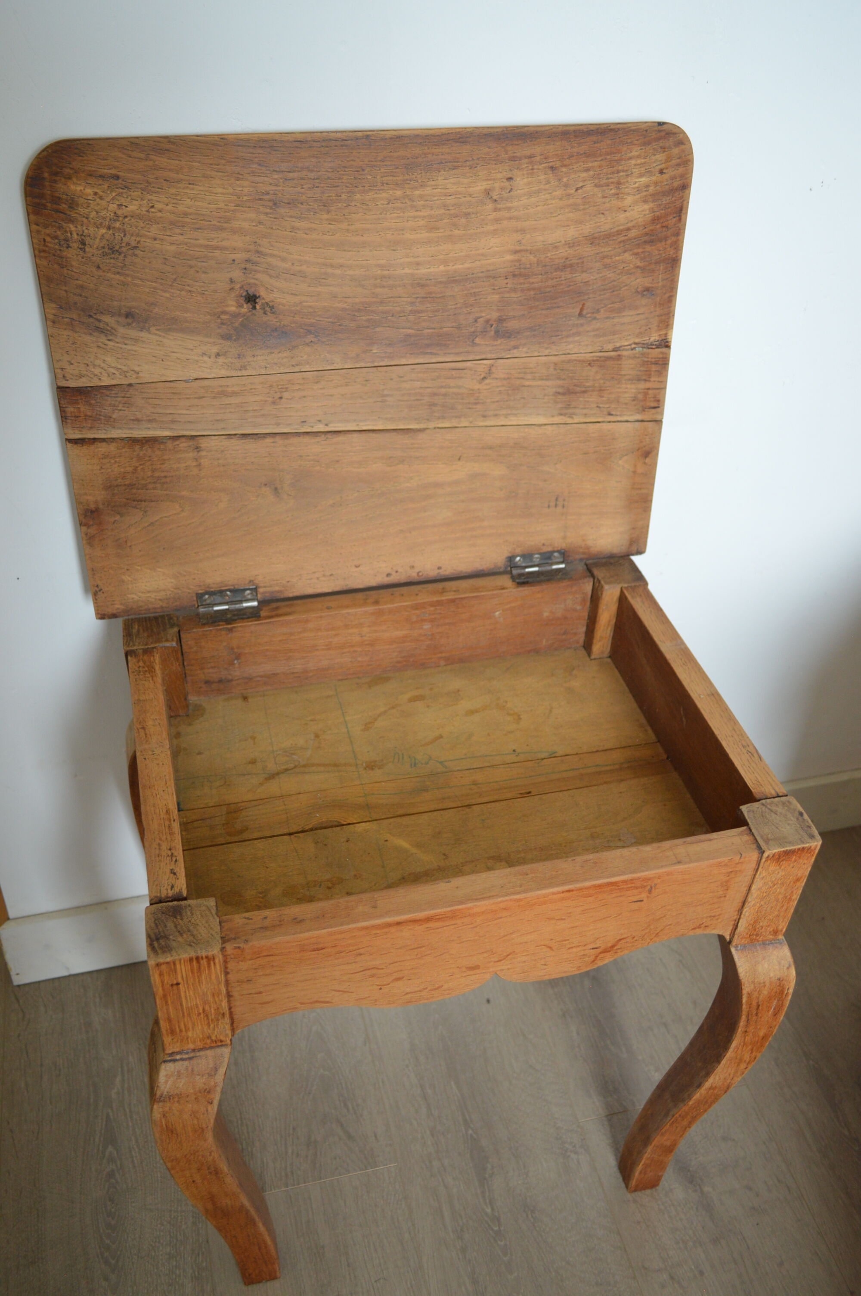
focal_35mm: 33
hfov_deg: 39.9
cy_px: 648
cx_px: 430
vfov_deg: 57.3
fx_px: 1186
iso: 560
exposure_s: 1/15
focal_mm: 22
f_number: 3.8
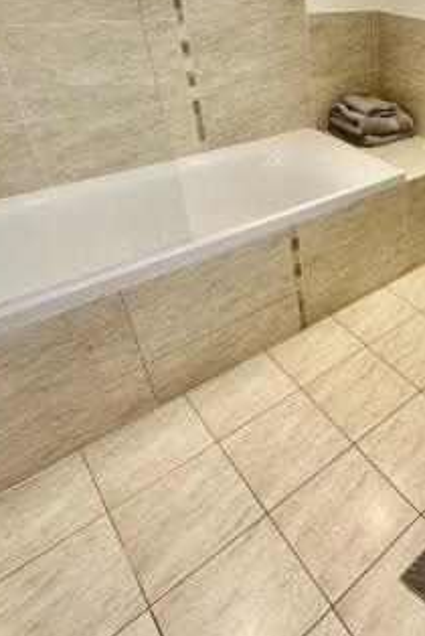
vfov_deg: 65.8
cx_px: 436
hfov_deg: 41.1
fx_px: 477
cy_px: 220
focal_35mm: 27
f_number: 2.2
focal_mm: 2.22
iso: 125
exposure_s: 1/99
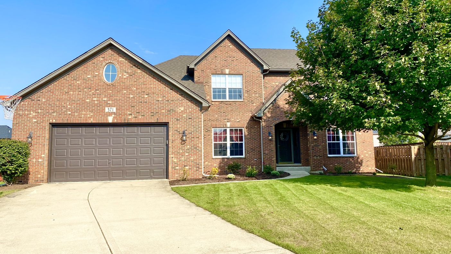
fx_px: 347
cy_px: 121
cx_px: 226
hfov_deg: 66.1
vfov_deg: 40.2
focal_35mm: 29
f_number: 1.8
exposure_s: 1/2755
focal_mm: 4.25
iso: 32
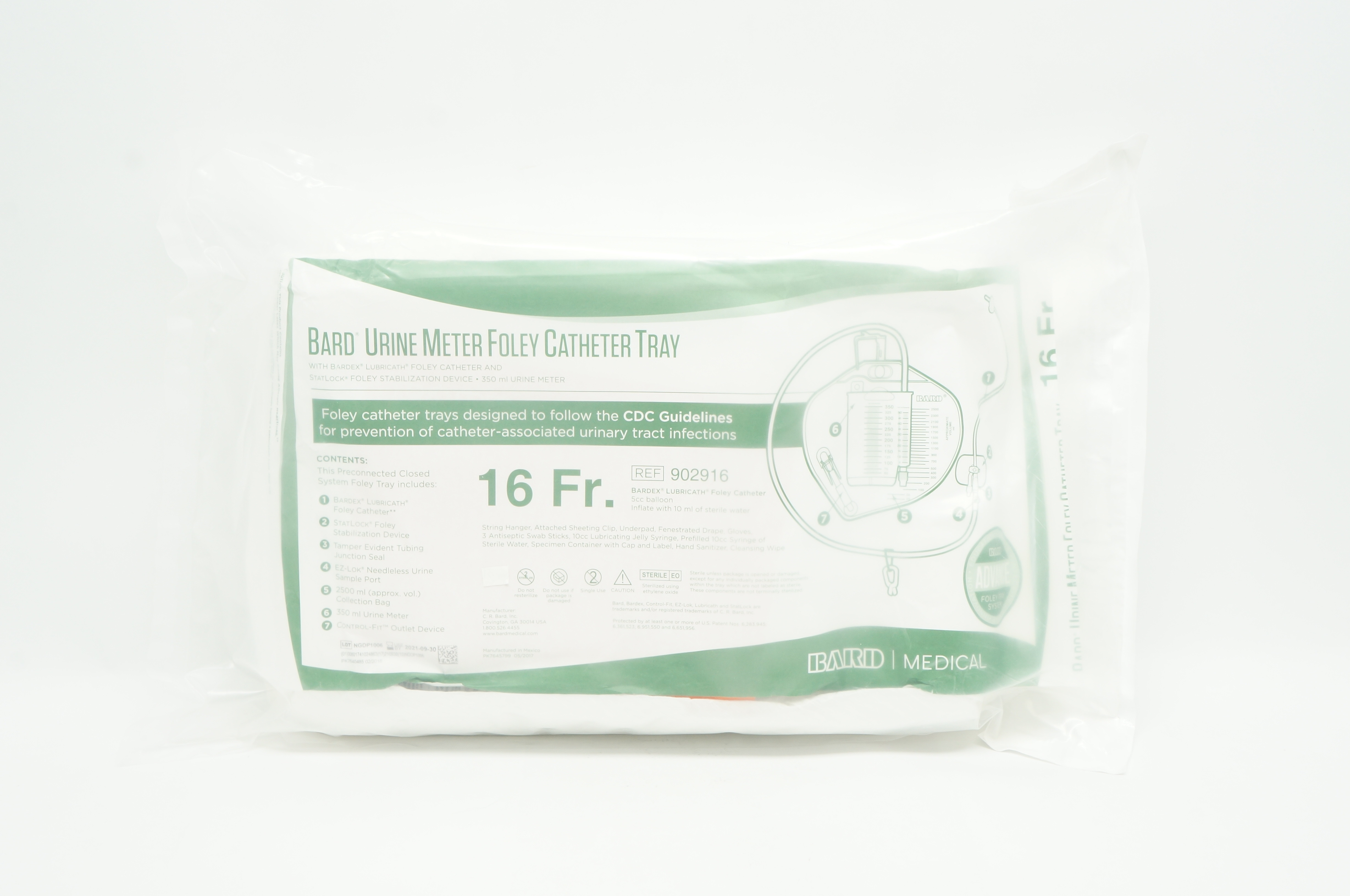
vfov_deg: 29.8
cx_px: 675
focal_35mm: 45
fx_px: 1686
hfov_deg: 43.6
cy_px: 448
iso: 400
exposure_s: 1/15
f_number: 10
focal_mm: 30
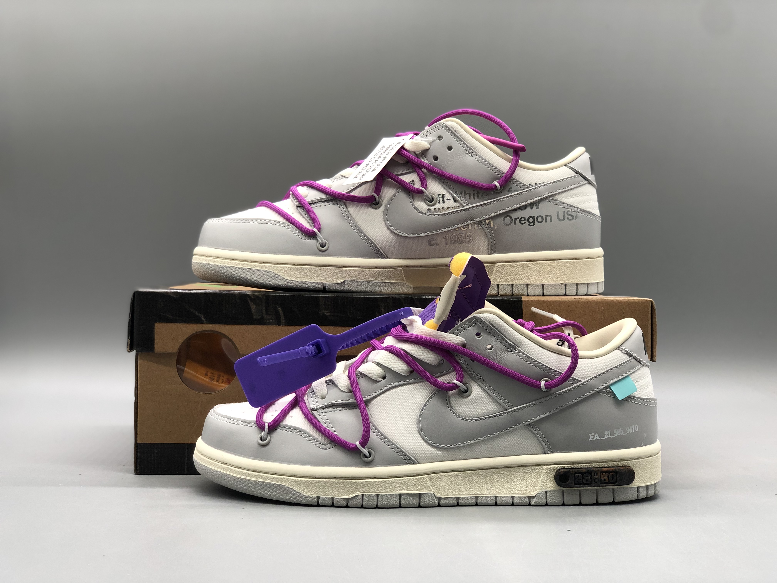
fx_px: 1167
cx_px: 388
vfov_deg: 28.0
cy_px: 292
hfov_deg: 36.8
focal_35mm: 52
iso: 25
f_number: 2.4
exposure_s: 1/56
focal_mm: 6
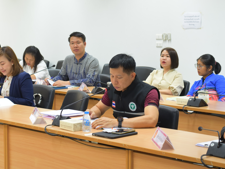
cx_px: 115
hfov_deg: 22.8
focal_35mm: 86
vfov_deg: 17.2
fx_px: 559
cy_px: 82
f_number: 4.5
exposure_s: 1/80
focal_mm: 50
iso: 1250
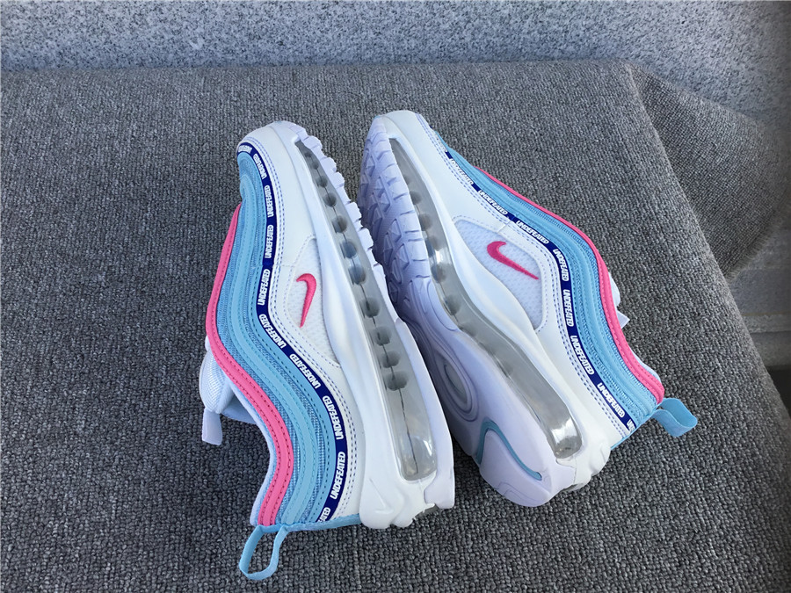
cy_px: 296
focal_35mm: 31
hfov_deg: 58.4
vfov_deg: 45.4
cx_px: 396
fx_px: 708
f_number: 2.4
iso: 25
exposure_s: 1/339
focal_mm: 3.3
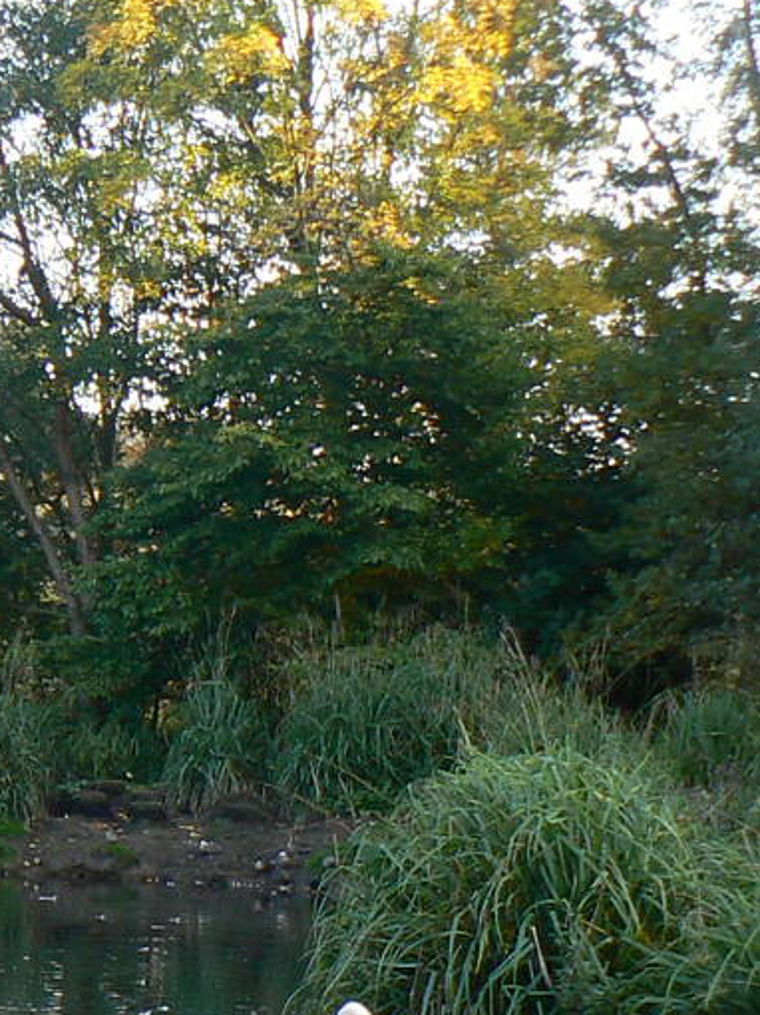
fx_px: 3311
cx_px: -438
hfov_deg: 12.4
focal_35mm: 113
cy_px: 977
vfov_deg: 17.1
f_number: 4
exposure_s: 1/80
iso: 80
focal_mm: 6
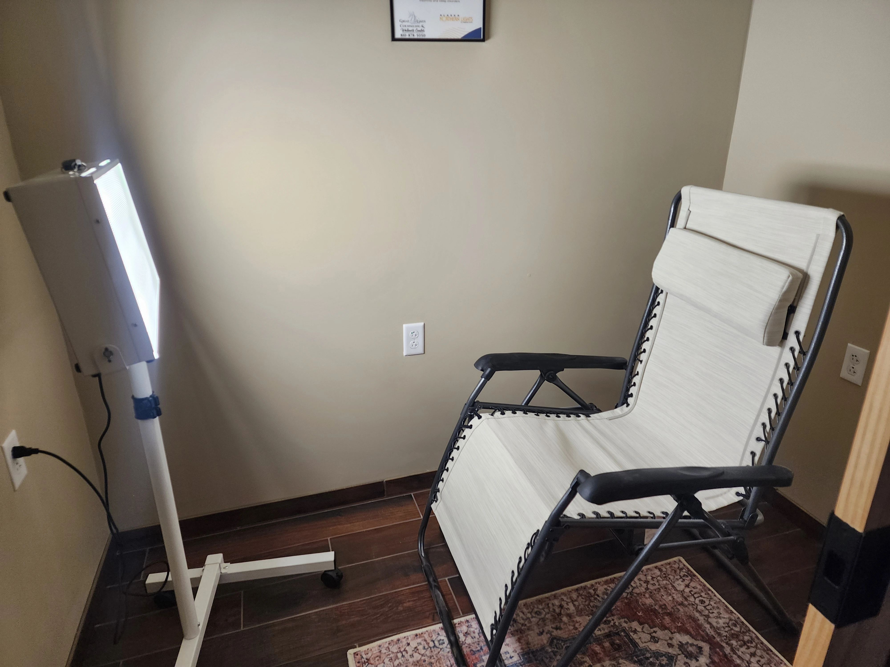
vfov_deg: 58.9
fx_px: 591
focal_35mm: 23
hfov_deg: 73.9
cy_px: 334
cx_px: 445
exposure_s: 1/120
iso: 100
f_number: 1.8
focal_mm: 6.4
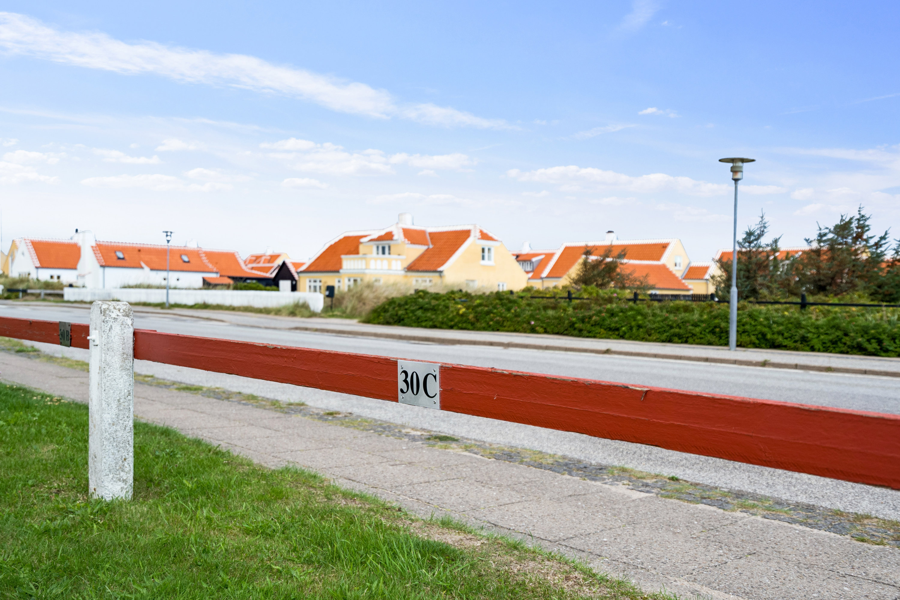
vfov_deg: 41.1
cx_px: 450
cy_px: 300
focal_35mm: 32
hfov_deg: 58.7
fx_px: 800
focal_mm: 32
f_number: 4
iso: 200
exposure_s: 1/250
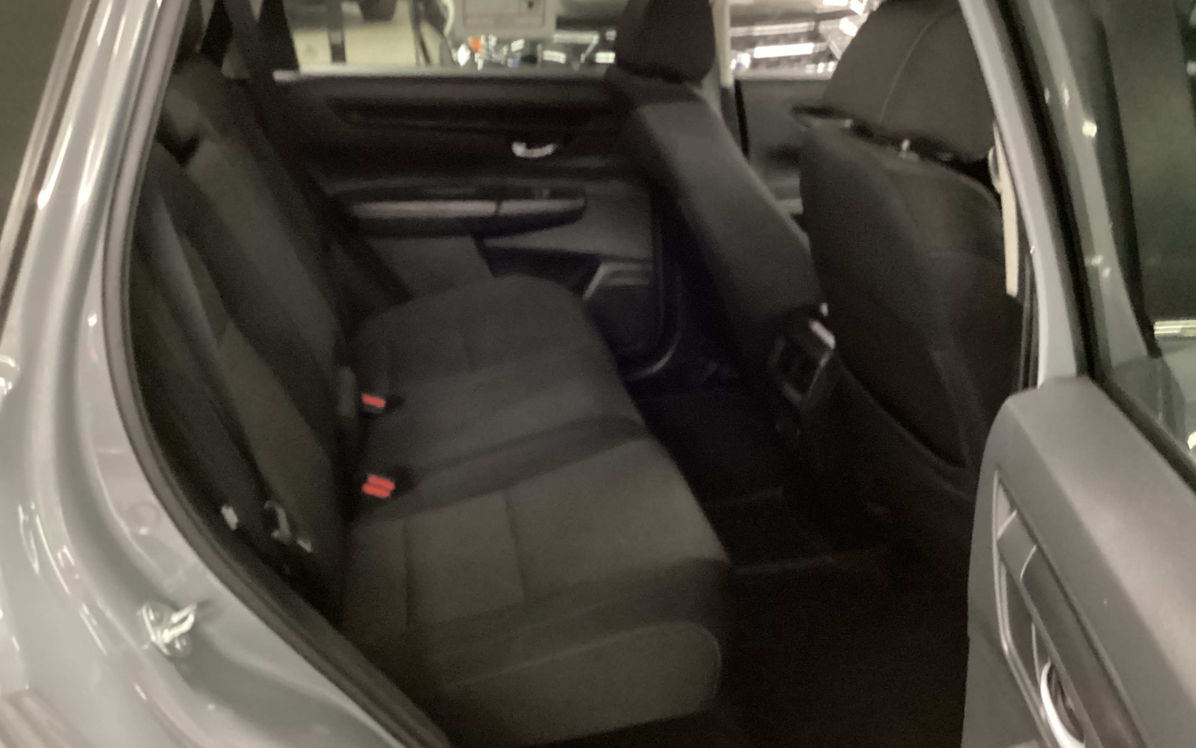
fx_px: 1076
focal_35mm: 33
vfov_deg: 38.3
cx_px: 596
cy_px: 346
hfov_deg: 58.1
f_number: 2.4
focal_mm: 3.3
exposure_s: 1/15
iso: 640
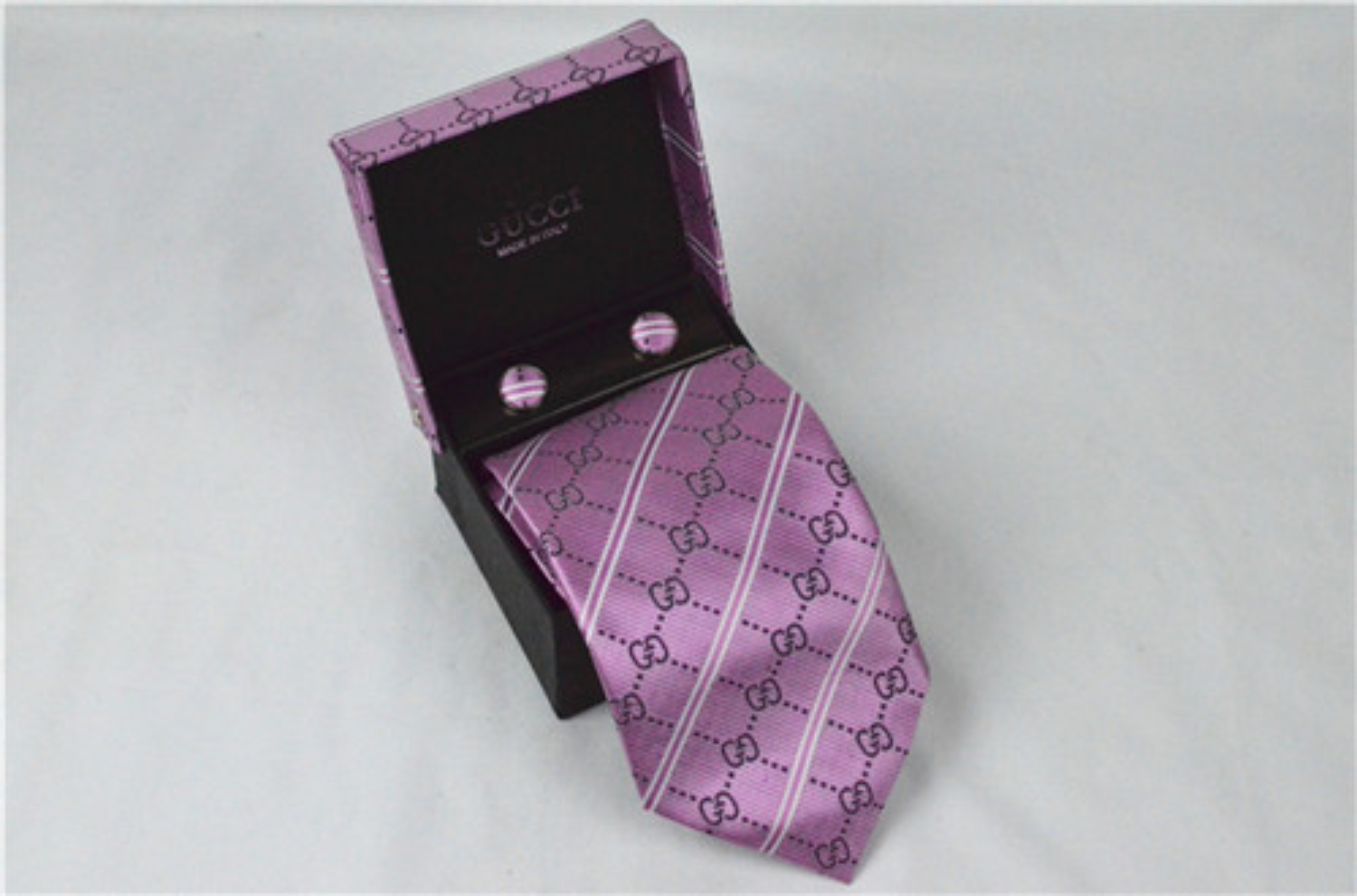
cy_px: 448
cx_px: 678
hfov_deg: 32.0
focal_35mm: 63
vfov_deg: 21.4
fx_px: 2367
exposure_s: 1/800
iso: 6400
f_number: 14
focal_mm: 42
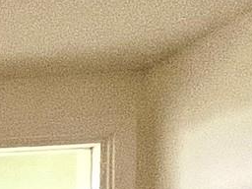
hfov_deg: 9.1
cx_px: -671
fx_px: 757
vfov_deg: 11.5
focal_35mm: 104
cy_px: 471
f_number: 1.8
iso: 80
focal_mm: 1.57
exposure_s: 1/120
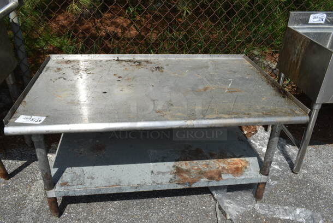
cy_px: 112
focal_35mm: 30
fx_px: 278
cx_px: 166
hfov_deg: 61.9
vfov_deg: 43.7
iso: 100
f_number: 18
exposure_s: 1/100
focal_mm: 20
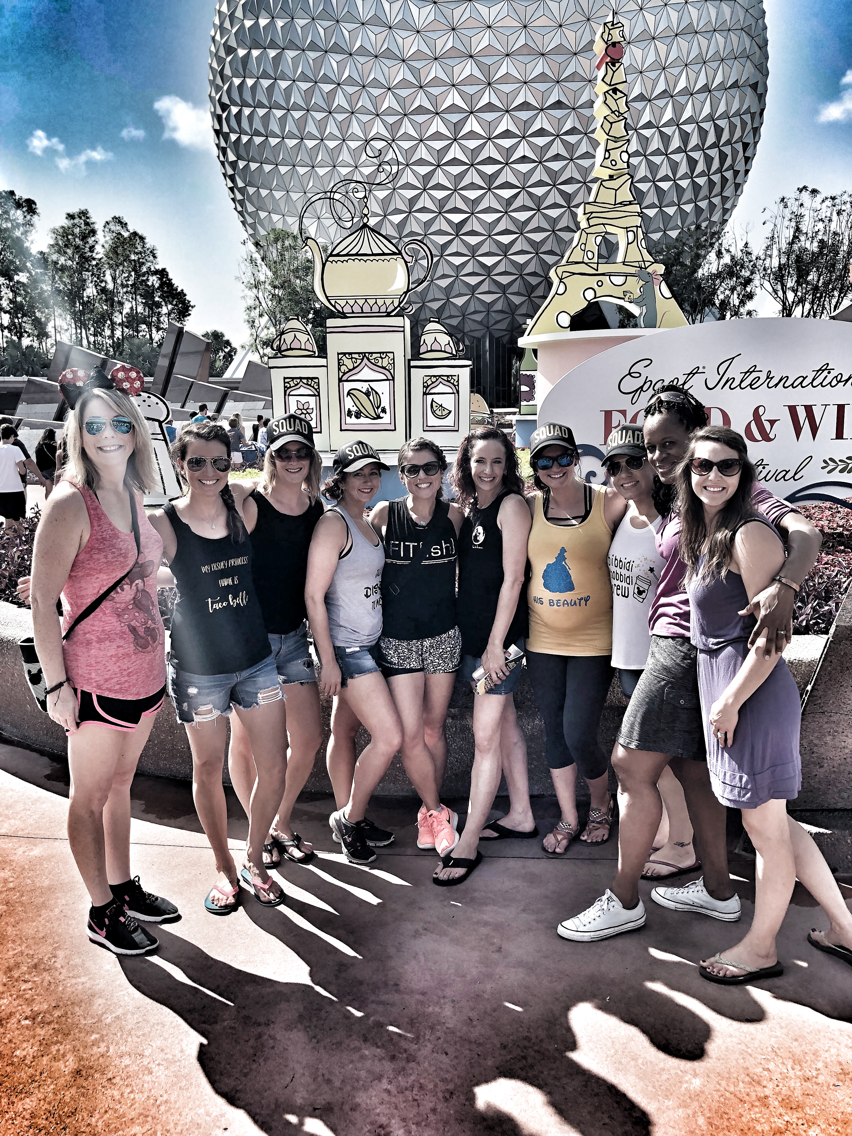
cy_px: 568
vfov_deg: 61.7
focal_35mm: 29
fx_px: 952
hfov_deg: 48.2
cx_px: 426
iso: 20
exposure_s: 1/979
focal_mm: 3.99
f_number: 1.8
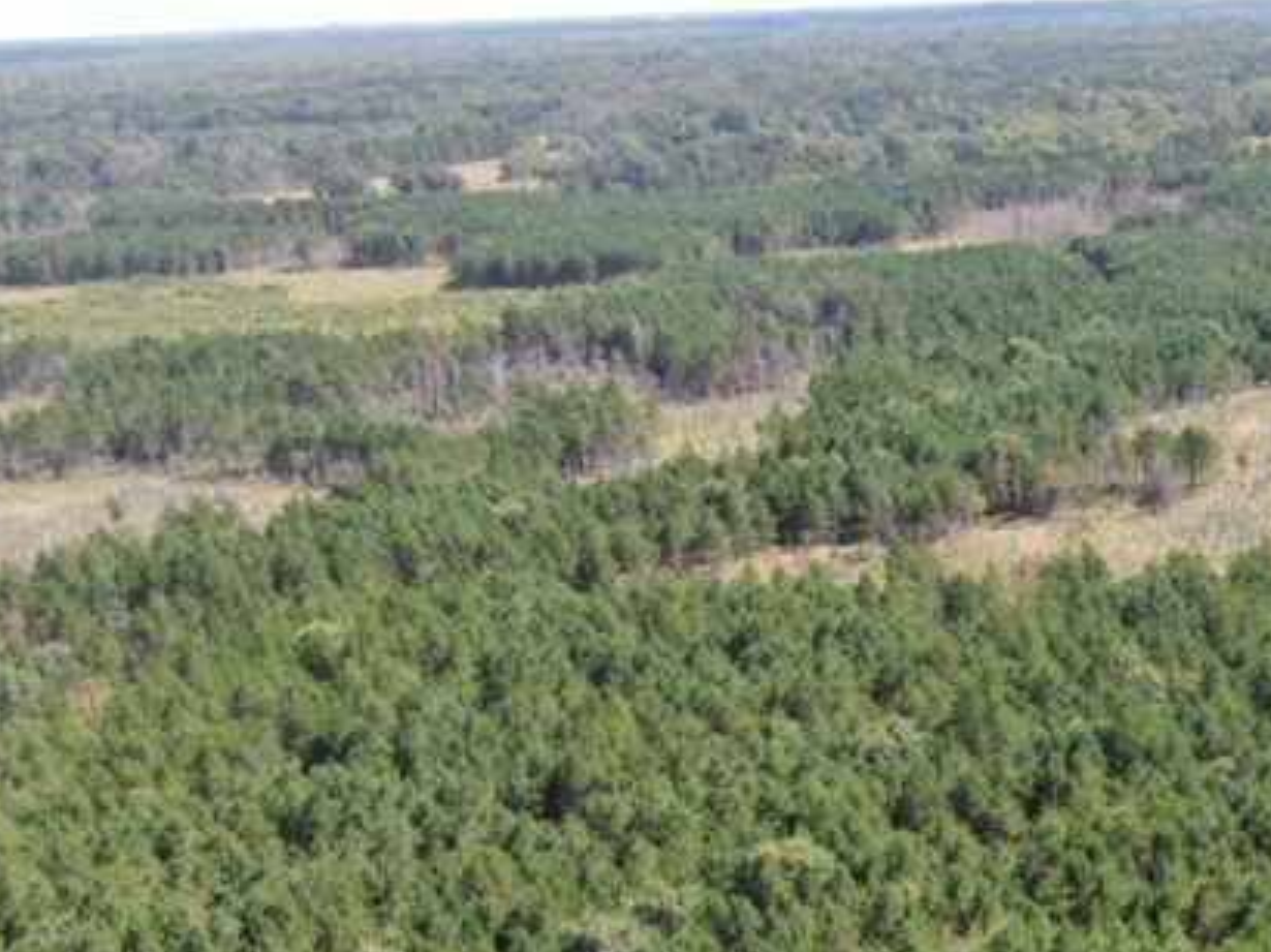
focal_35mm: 60
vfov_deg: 23.8
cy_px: 831
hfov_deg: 27.9
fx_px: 2202
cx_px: 1553
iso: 110
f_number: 2.8
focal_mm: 4.39
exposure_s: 1/500
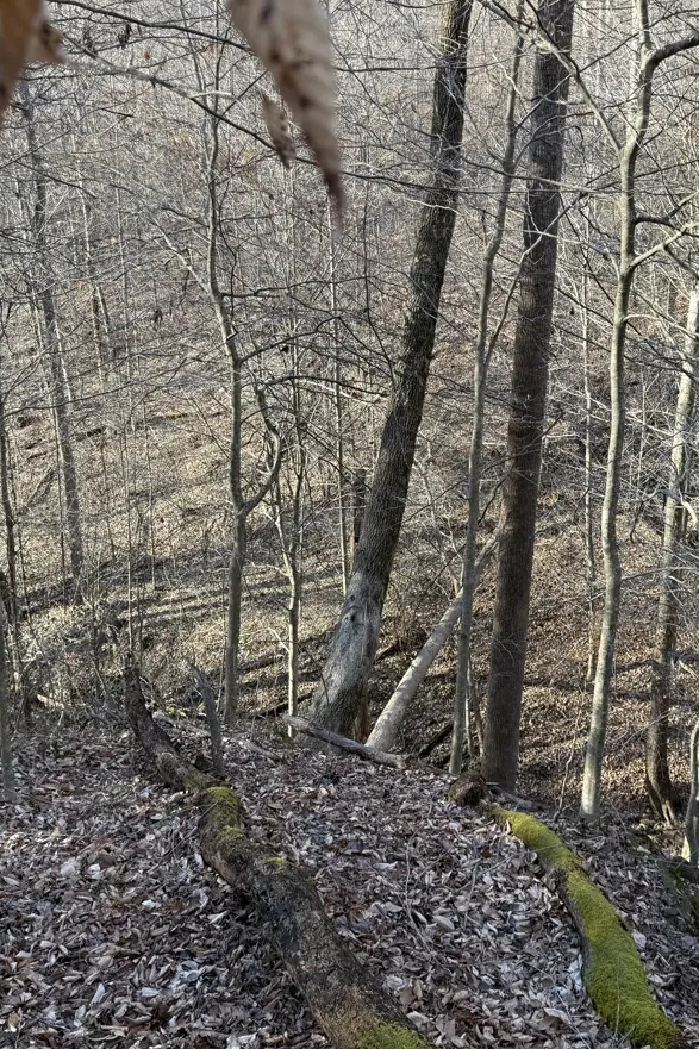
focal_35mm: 34
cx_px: 399
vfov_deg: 55.8
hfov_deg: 38.8
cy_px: 526
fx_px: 991
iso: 80
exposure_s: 1/302
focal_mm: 6.76
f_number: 1.78
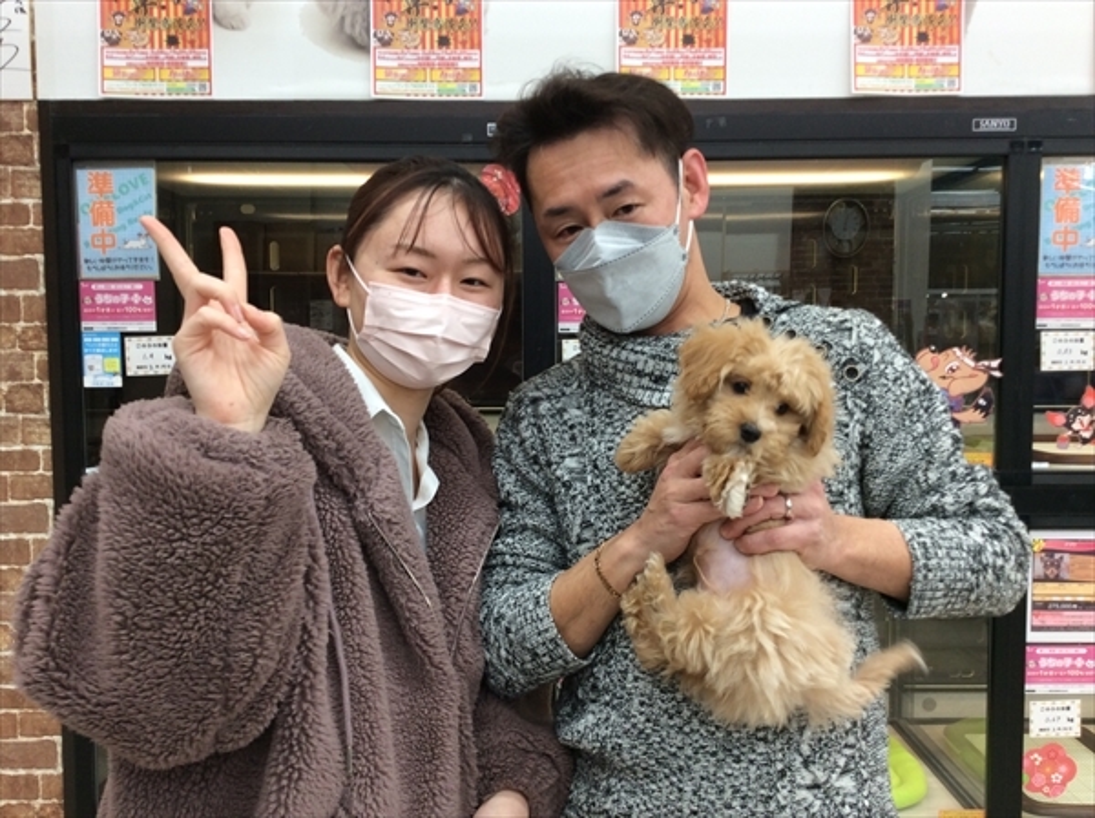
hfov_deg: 56.9
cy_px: 409
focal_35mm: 32
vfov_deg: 44.0
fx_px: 1011
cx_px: 548
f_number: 2.4
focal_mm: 3.3
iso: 32
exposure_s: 1/24
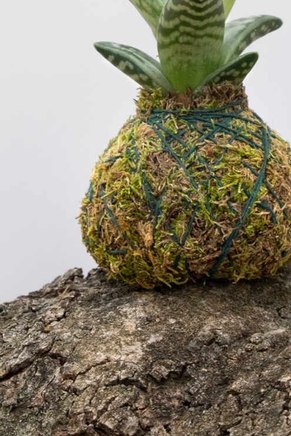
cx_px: 163
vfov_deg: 18.9
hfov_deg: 12.8
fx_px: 1297
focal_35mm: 107
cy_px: 68
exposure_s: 1/60
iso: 80
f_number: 5
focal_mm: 20.5
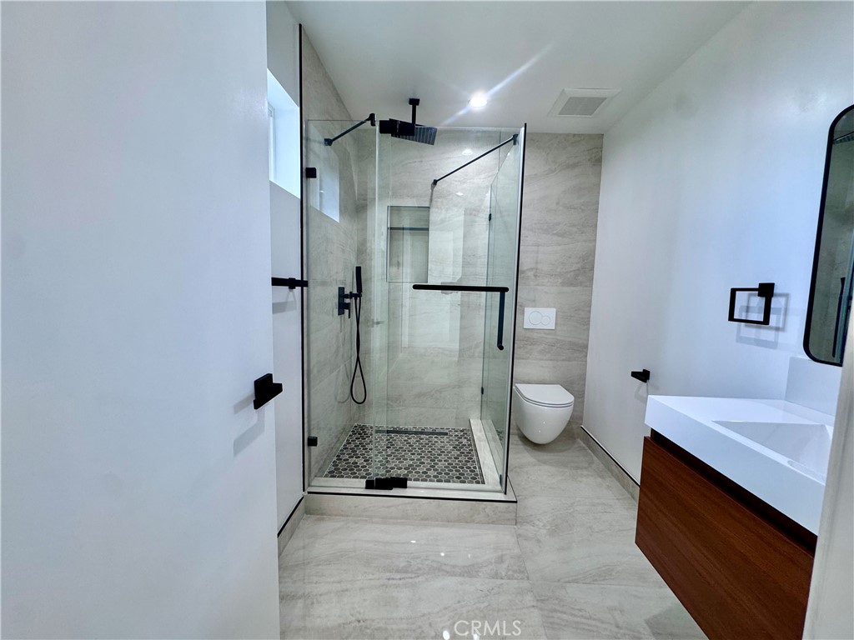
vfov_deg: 85.7
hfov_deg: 102.1
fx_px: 345
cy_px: 320
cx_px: 427
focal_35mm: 14
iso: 200
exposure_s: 1/120
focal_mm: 2.22
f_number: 2.2
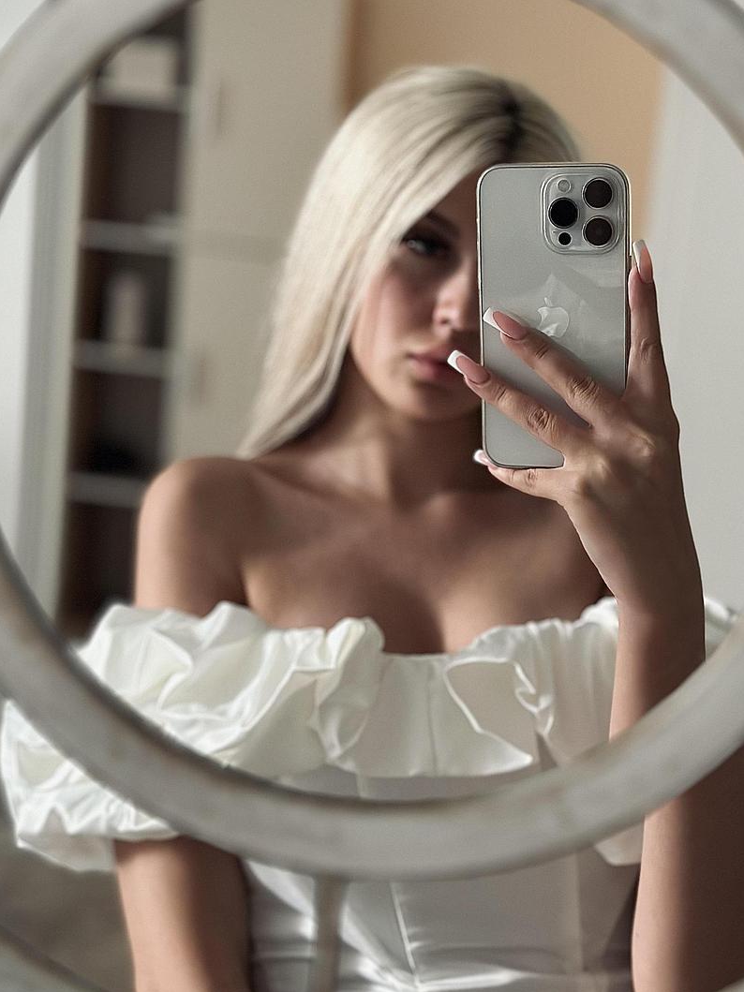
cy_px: 404
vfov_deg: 33.1
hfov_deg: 25.2
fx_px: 1662
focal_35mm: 58
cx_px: 386
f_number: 1.78
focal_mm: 6.86
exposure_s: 1/40
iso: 400
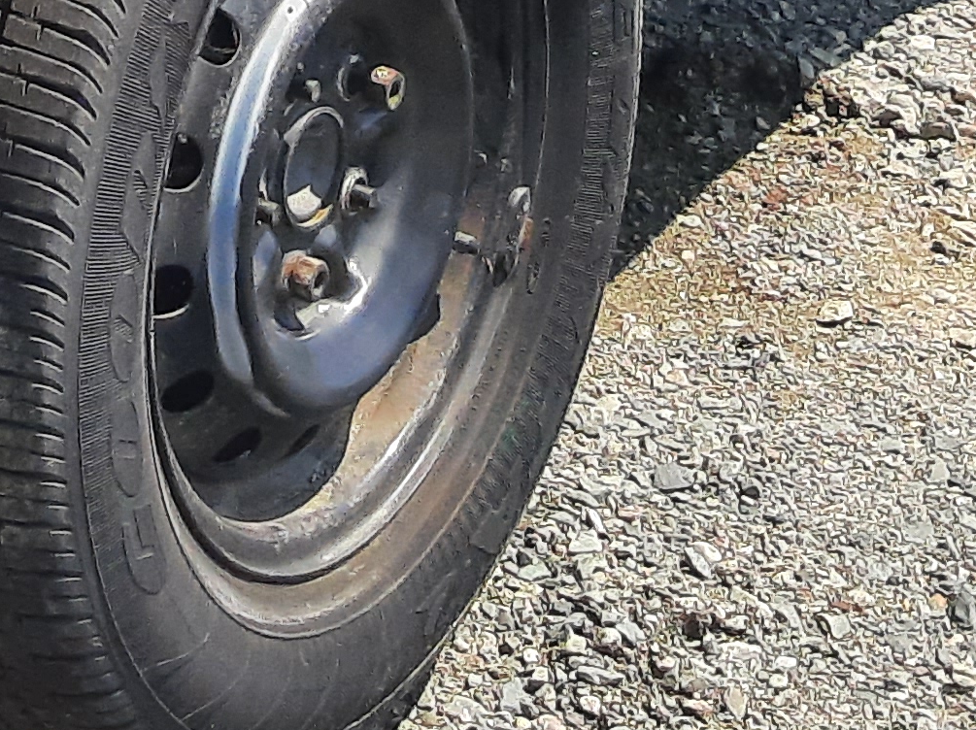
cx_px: -456
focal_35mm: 149
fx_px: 4198
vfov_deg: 9.0
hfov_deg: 12.6
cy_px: -1000
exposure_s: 1/1305
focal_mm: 3.92
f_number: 1.7
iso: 40
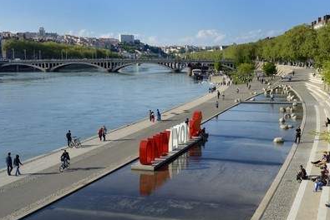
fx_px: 468
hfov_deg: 38.8
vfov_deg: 26.5
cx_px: 173
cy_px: 112
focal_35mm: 51
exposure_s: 1/320
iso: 200
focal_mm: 48
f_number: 9
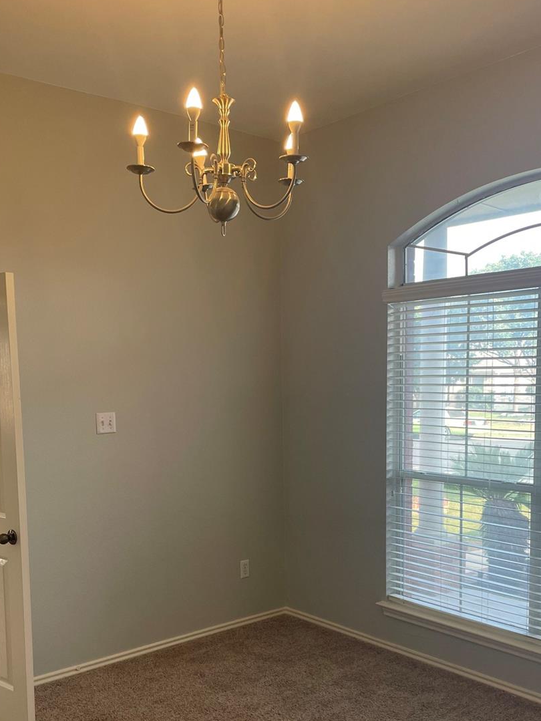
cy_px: 461
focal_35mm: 37
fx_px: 771
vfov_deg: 49.5
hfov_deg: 38.7
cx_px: 279
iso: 80
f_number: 1.6
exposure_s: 1/121
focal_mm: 4.2
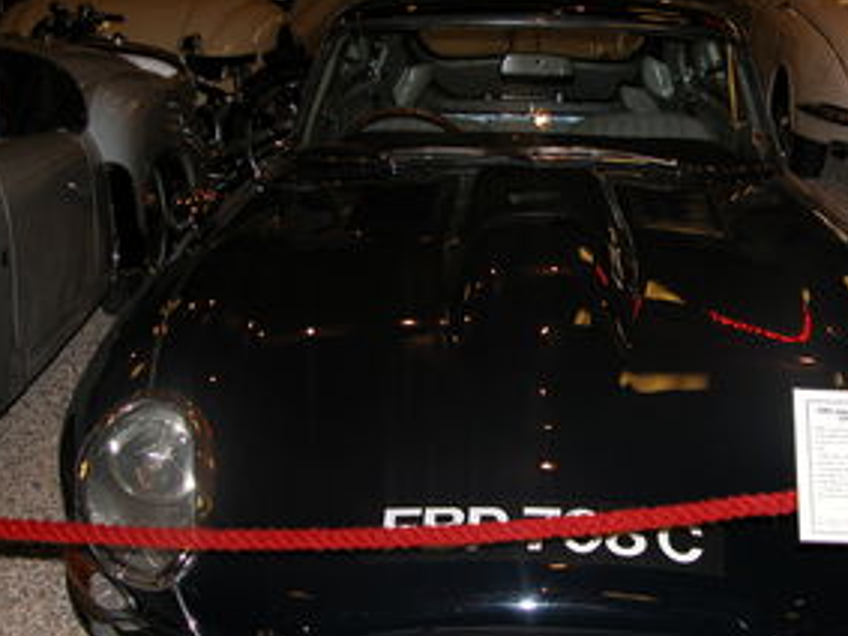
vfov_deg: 22.6
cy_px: 366
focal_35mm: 65
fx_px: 1592
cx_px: 536
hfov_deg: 29.7
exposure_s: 1/60
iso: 100
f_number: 3
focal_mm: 11.6
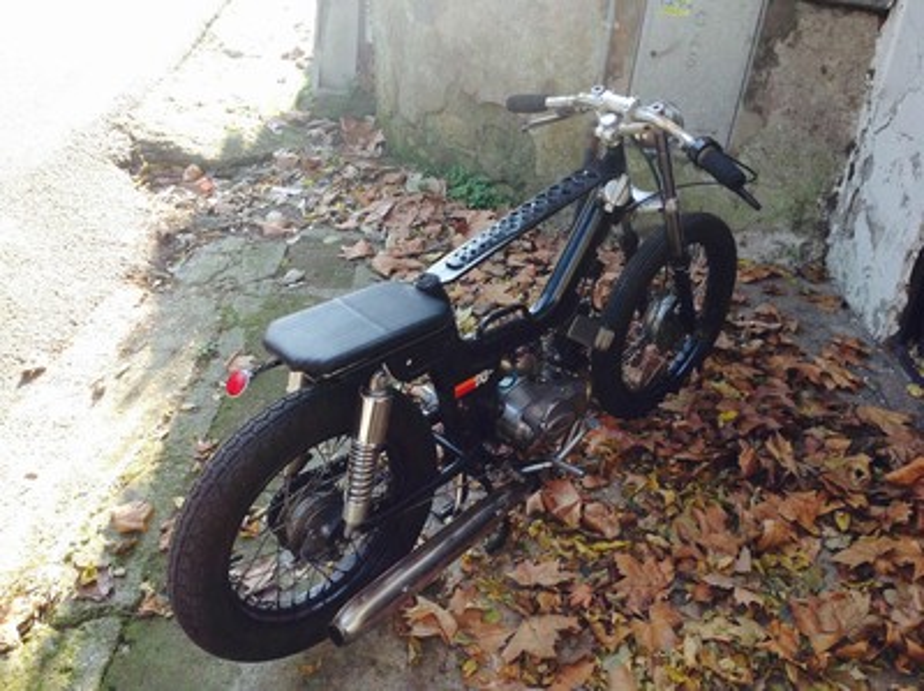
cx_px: 462
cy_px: 346
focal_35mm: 35
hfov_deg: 52.7
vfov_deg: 40.6
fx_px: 933
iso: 64
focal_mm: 4.28
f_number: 2.4
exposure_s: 1/120
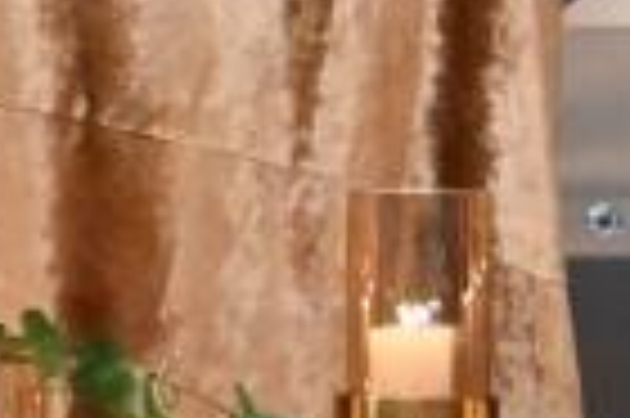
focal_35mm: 1317
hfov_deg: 1.6
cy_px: -211
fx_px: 23020
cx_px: -1148
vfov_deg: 1.0
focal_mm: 120
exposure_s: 1/320
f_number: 2.8
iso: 1600
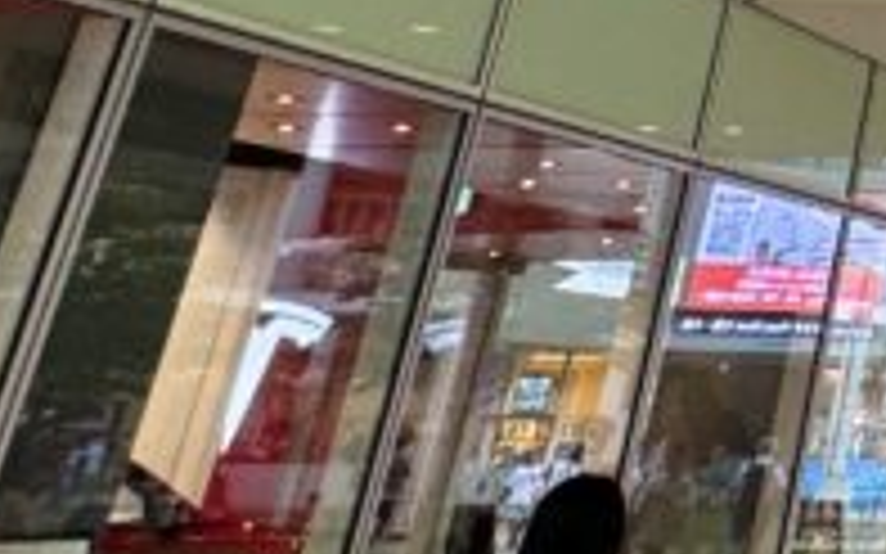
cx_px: 1714
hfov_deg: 18.7
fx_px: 1859
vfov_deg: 15.3
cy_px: -347
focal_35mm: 77
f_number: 2.2
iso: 64
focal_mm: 2.22
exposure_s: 1/100
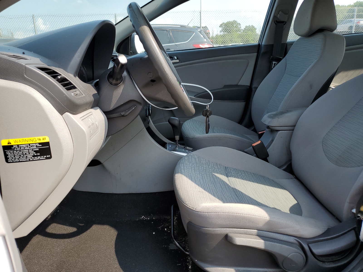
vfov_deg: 53.1
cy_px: 136
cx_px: 182
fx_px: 273
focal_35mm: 26
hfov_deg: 67.3
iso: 50
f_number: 1.5
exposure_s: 1/1000
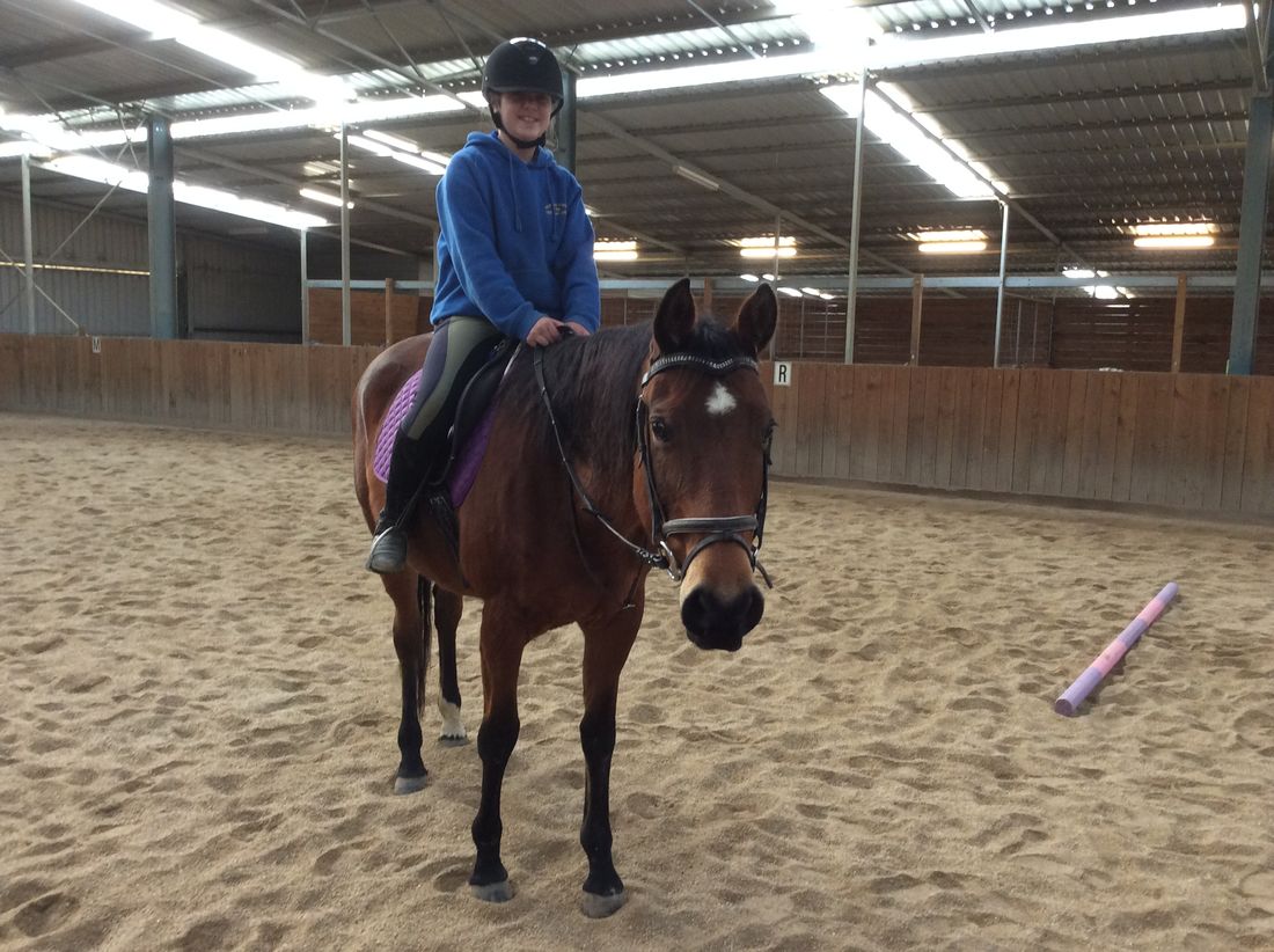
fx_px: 1176
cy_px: 476
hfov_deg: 56.9
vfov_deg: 44.1
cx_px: 637
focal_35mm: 32
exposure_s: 1/24
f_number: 2.4
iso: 80
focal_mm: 3.3
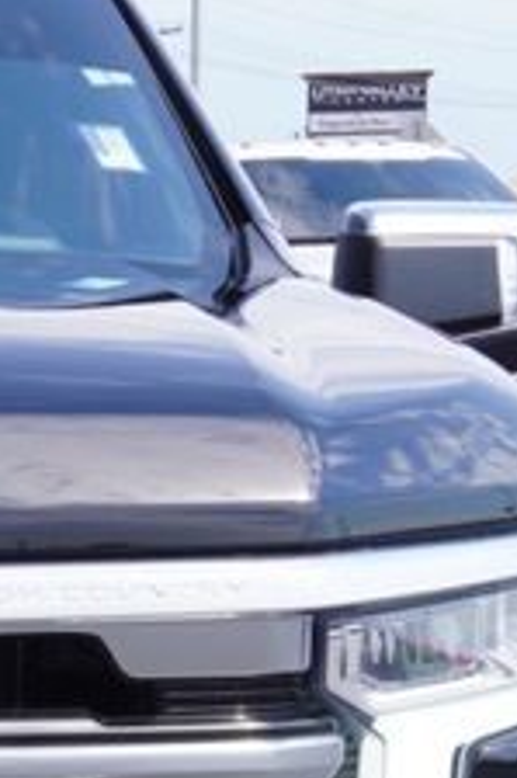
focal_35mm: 165
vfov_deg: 12.2
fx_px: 3560
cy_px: 934
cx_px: -566
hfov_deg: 7.9
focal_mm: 24
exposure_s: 1/125
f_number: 9
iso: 100
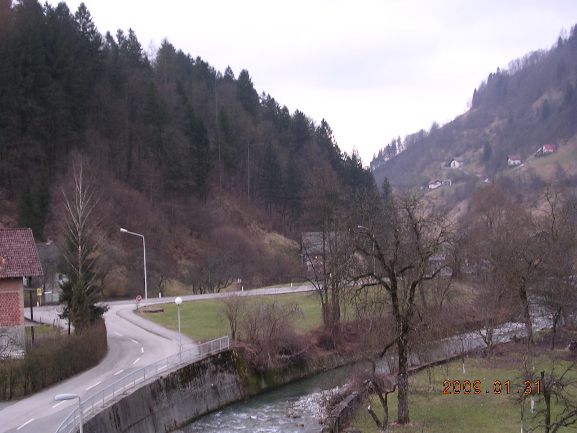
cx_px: 288
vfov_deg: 26.1
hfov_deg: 34.3
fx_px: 933
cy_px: 216
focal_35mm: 56
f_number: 3.3
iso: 100
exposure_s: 1/8.7
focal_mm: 8.5
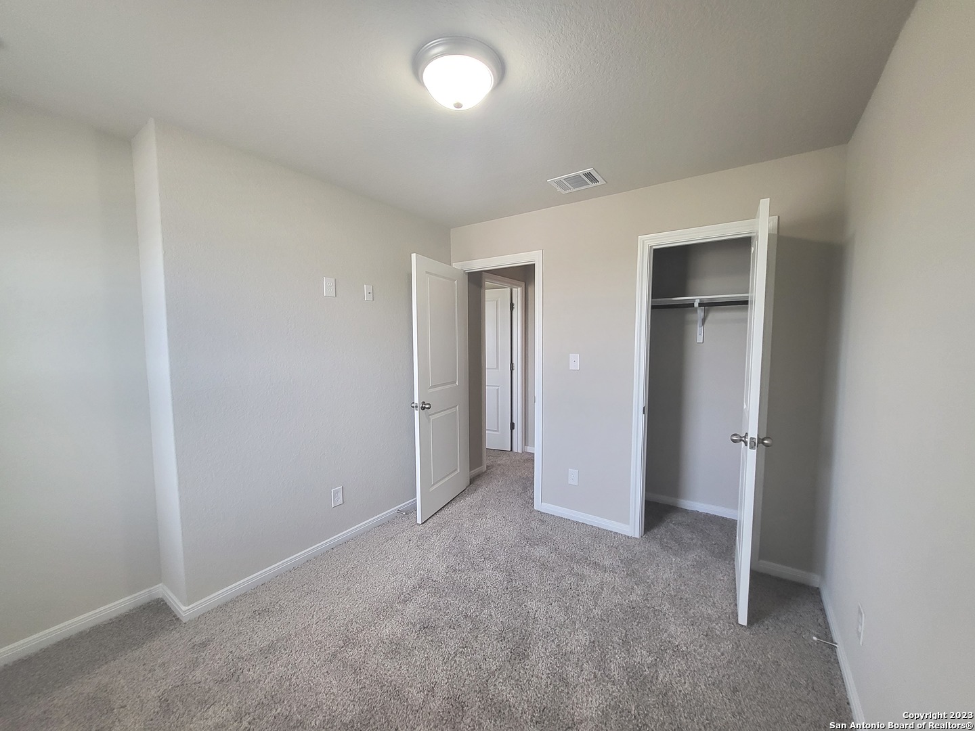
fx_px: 366
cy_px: 366
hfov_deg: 106.2
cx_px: 488
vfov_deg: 89.9
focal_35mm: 13
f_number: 2.2
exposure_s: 1/60
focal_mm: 1.74
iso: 160
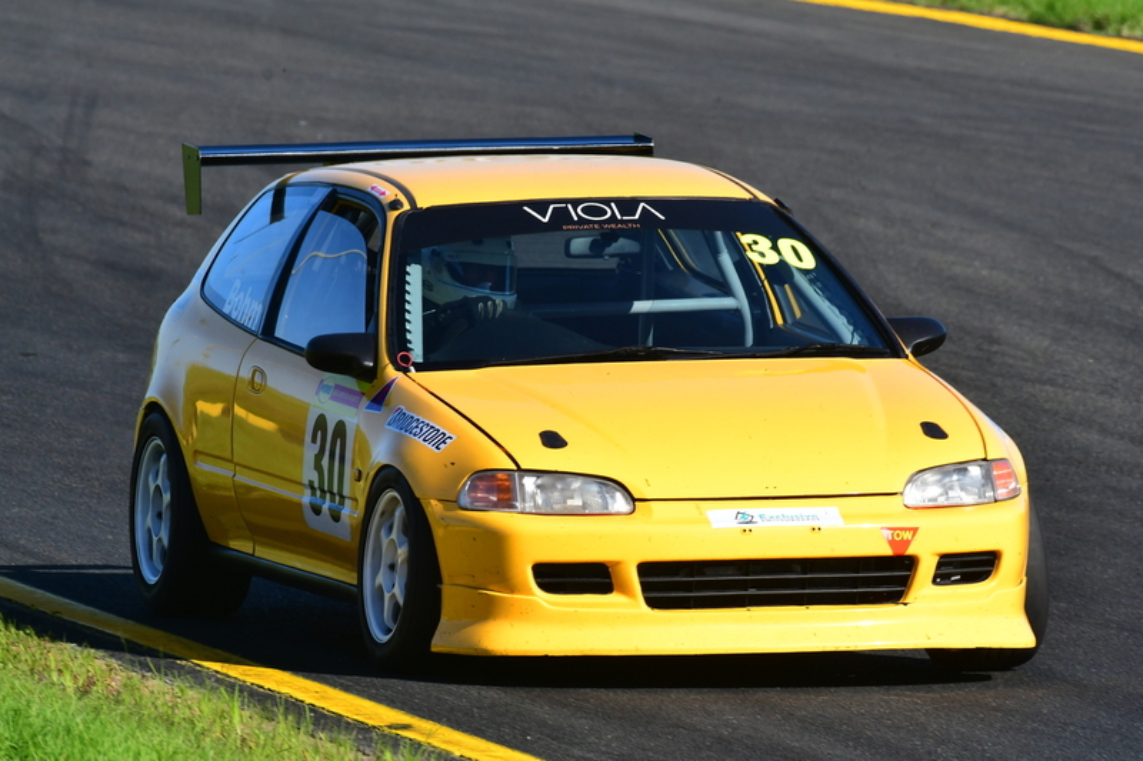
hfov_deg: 2.8
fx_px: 23806
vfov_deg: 1.8
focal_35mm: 750
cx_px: 572
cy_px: 380
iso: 500
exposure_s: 1/640
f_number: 11
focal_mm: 500
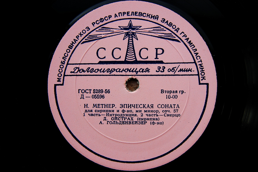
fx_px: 376
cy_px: 86
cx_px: 129
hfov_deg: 37.9
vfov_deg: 25.7
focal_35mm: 52
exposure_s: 1/125
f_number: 5.6
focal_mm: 35
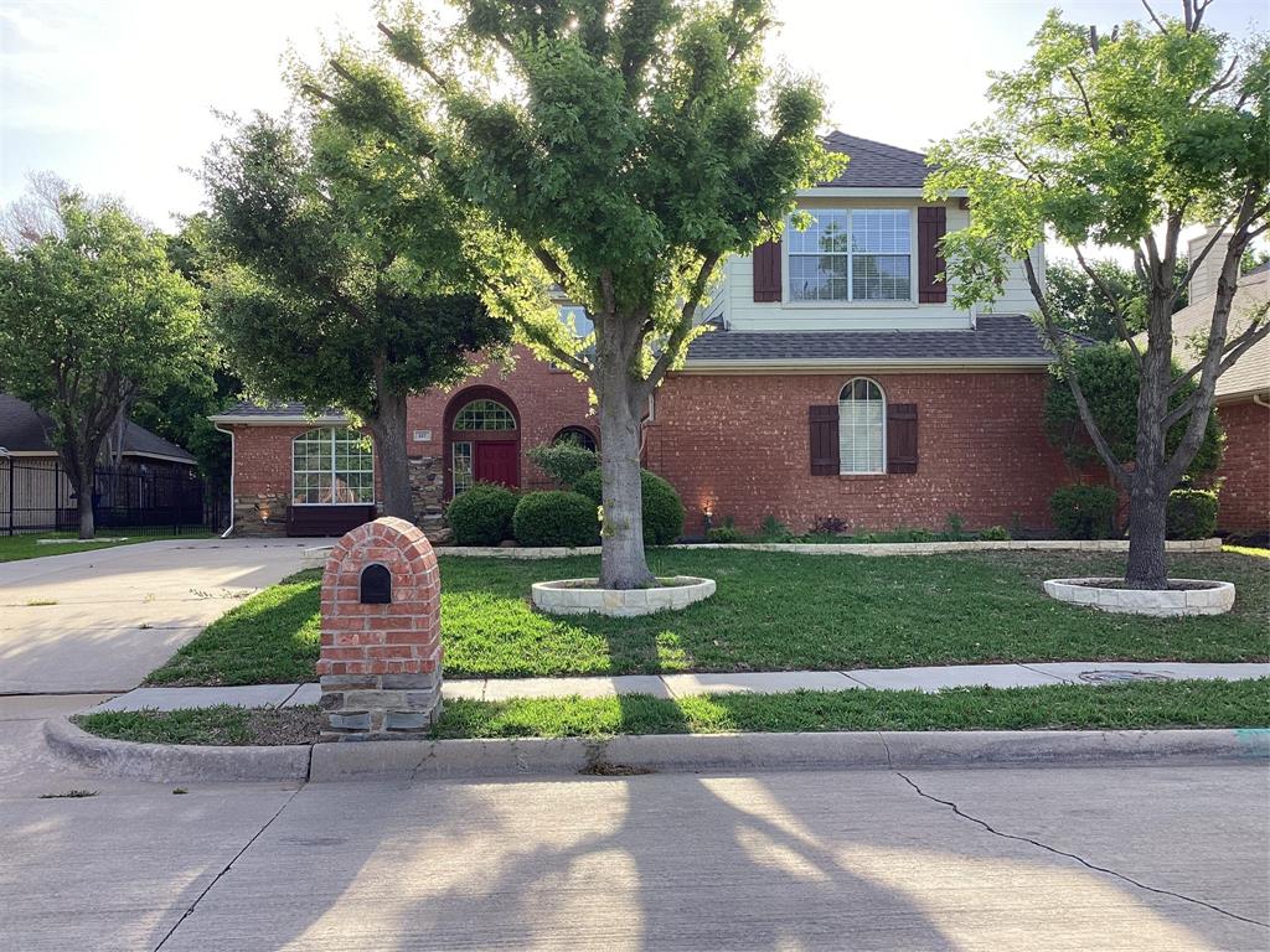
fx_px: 1137
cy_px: 476
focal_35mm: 31
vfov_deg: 45.4
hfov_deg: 58.4
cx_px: 635
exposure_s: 1/278
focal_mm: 3.3
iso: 25
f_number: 2.4
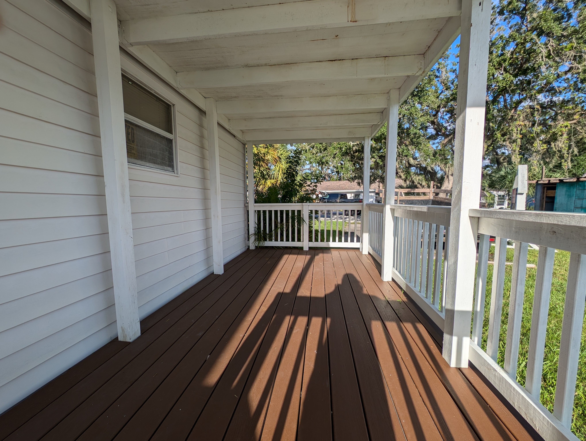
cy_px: 220
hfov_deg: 110.5
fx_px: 203
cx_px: 293
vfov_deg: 94.6
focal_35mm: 12
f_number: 1.95
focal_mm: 2.23
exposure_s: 1/2058
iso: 43
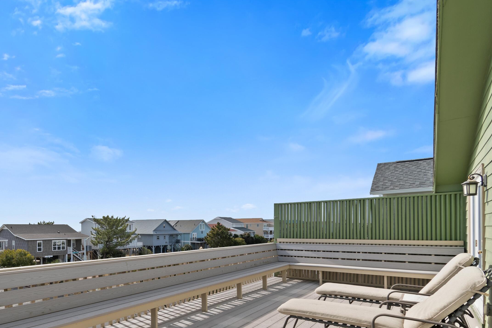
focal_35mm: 21
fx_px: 287
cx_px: 150
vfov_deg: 57.7
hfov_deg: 77.6
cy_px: 227
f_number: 7.1
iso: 100
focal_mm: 10
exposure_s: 1/200
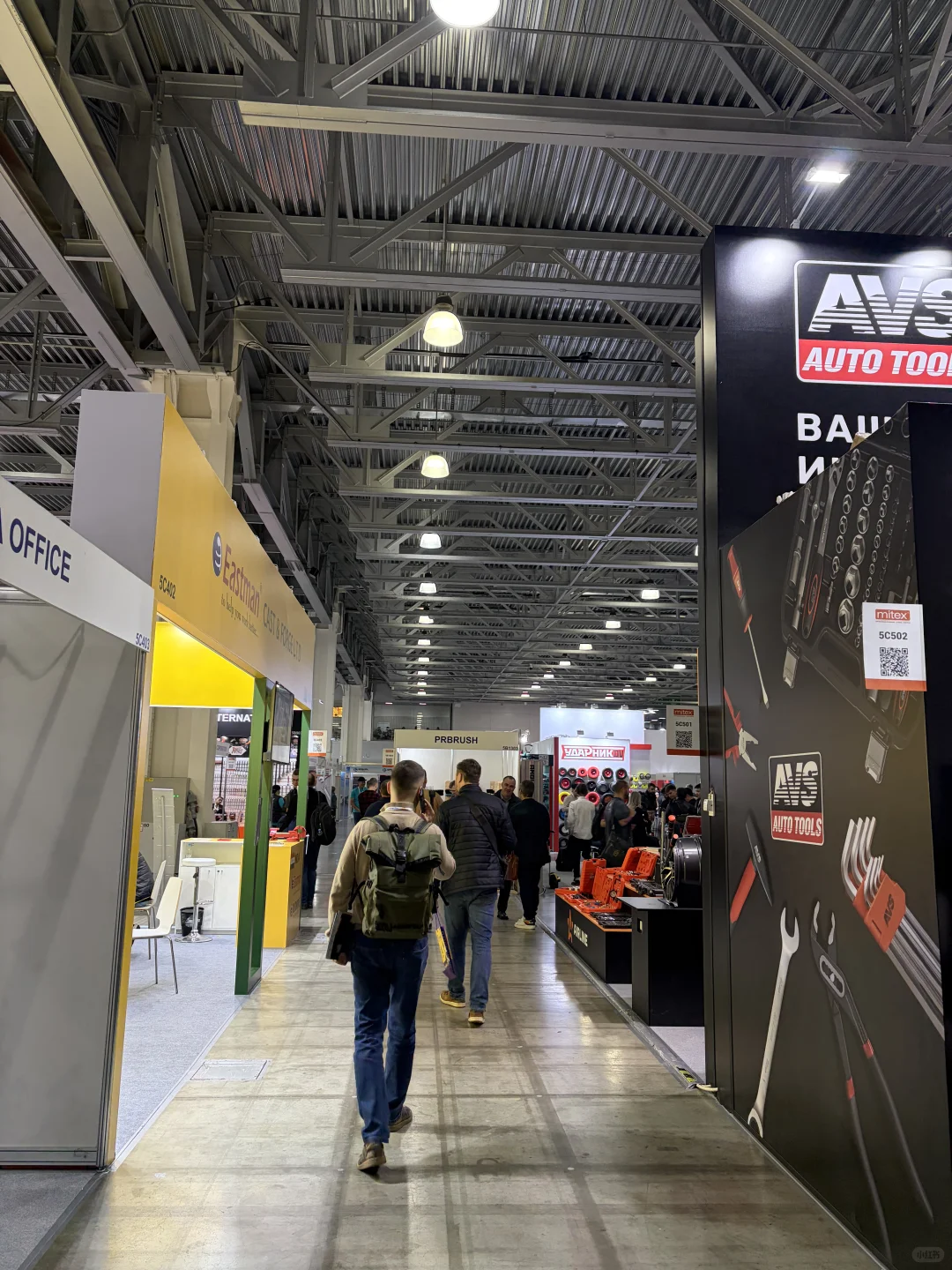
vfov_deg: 67.3
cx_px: 476
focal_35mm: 26
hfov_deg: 53.1
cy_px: 635
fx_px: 953
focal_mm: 5.96
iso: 160
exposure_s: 1/50
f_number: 1.6
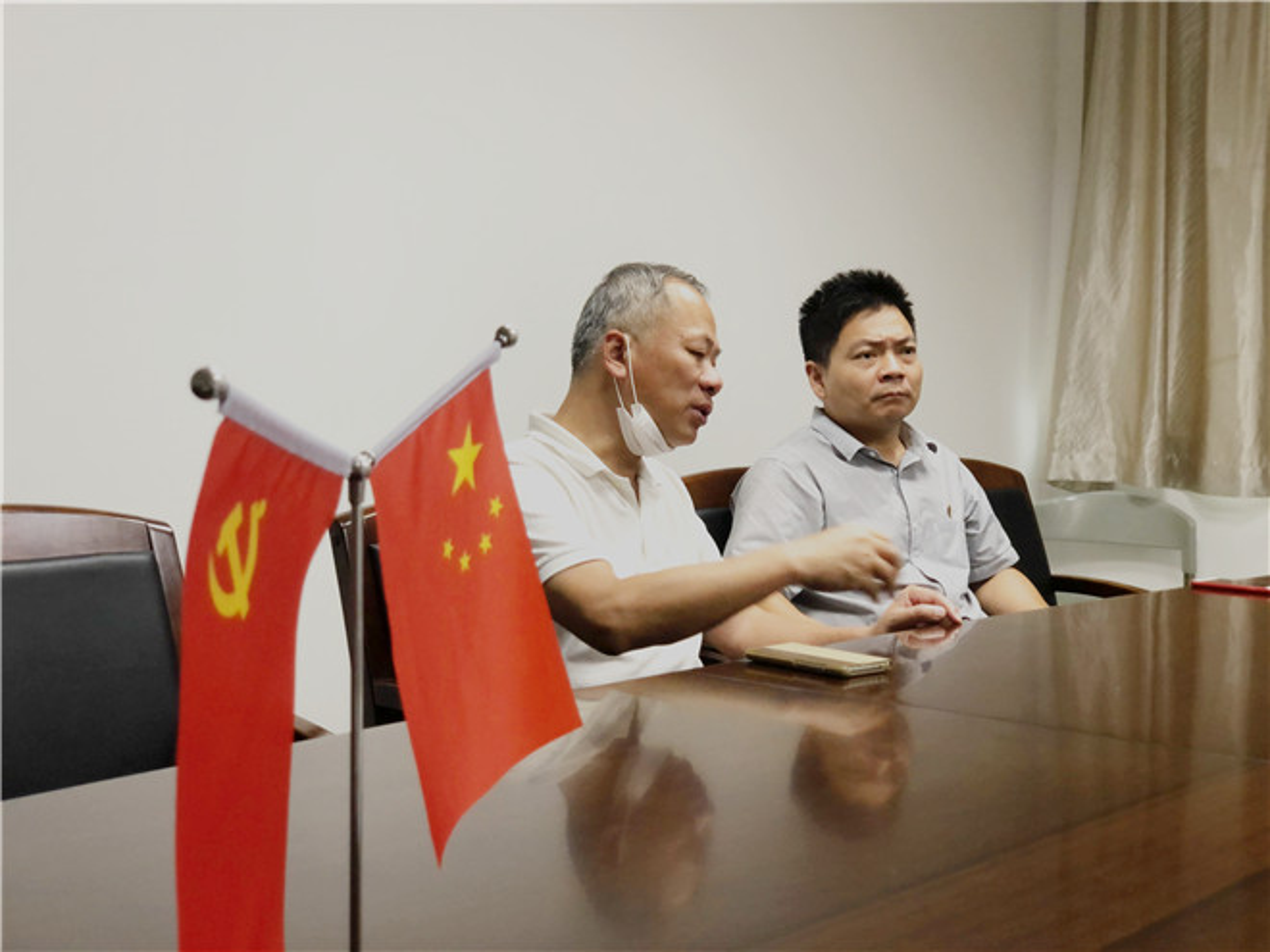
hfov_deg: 36.8
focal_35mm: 52
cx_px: 635
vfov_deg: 28.0
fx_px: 1908
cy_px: 476
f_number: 2.4
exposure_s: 1/33
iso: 125
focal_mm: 6
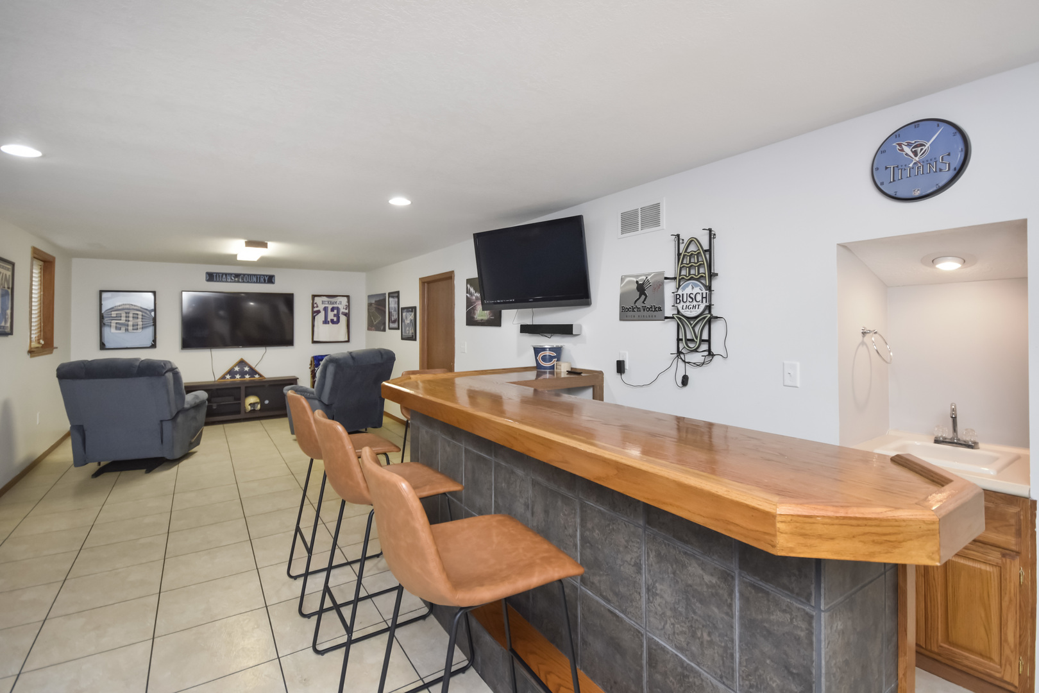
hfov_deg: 95.0
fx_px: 476
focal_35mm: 16
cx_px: 520
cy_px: 346
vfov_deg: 72.1
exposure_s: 1/60
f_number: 4.2
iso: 720
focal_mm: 11
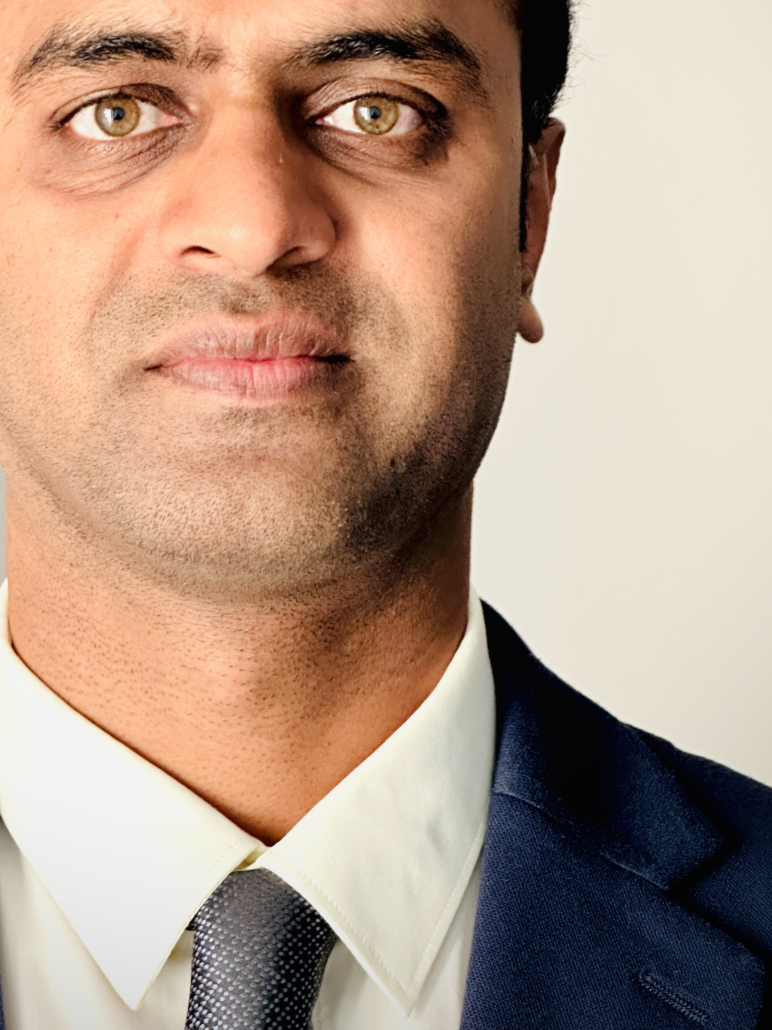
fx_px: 3509
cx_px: 231
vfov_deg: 16.6
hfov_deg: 12.5
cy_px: 304
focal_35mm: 118
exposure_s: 1/60
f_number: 2.8
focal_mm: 9
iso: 320
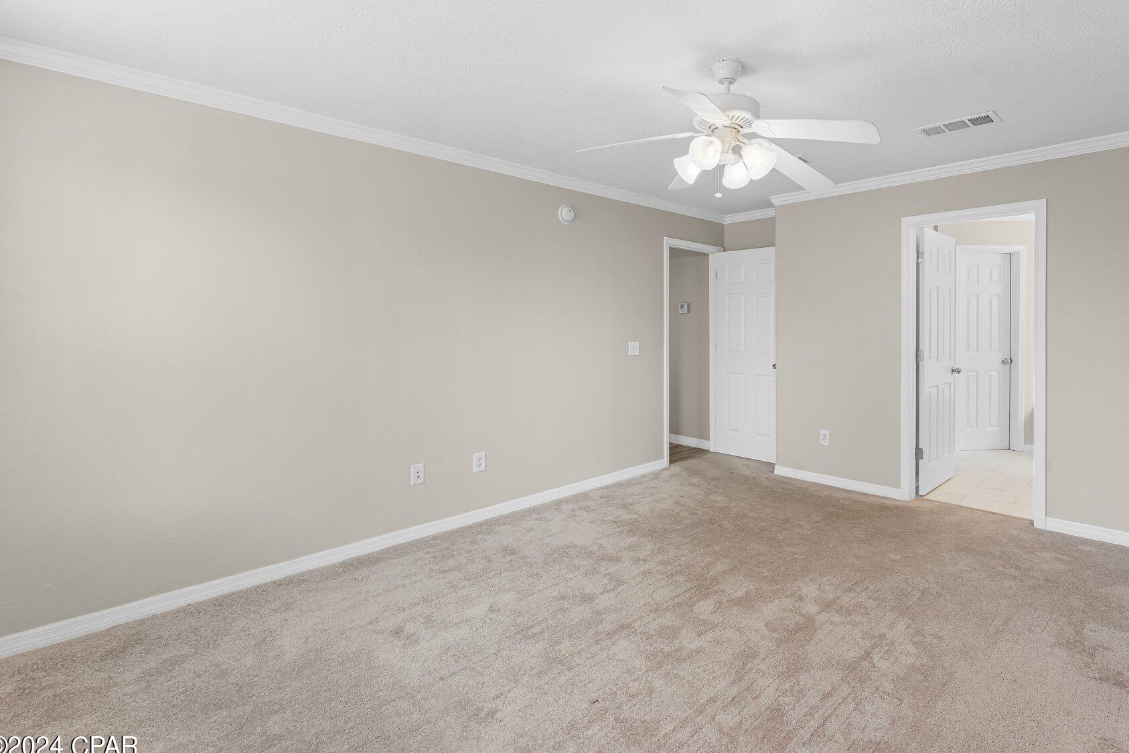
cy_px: 331
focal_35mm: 17
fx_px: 533
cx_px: 670
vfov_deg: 70.2
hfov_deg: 92.2
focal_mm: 14
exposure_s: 1/30
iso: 400
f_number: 9
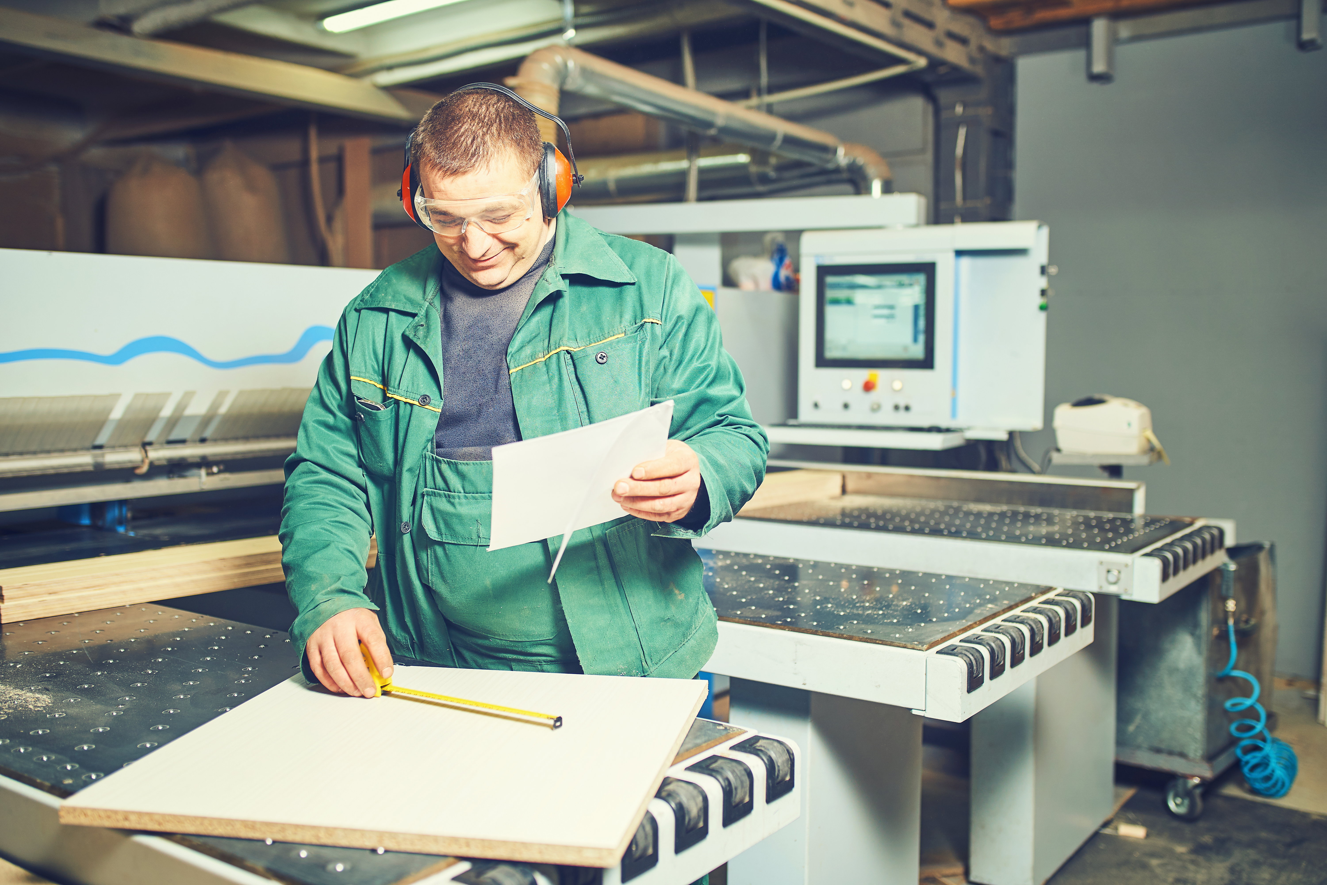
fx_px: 1290
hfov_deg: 54.4
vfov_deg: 37.9
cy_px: 442
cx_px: 664
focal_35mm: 35
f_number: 2.2
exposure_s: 1/125
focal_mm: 35
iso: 250
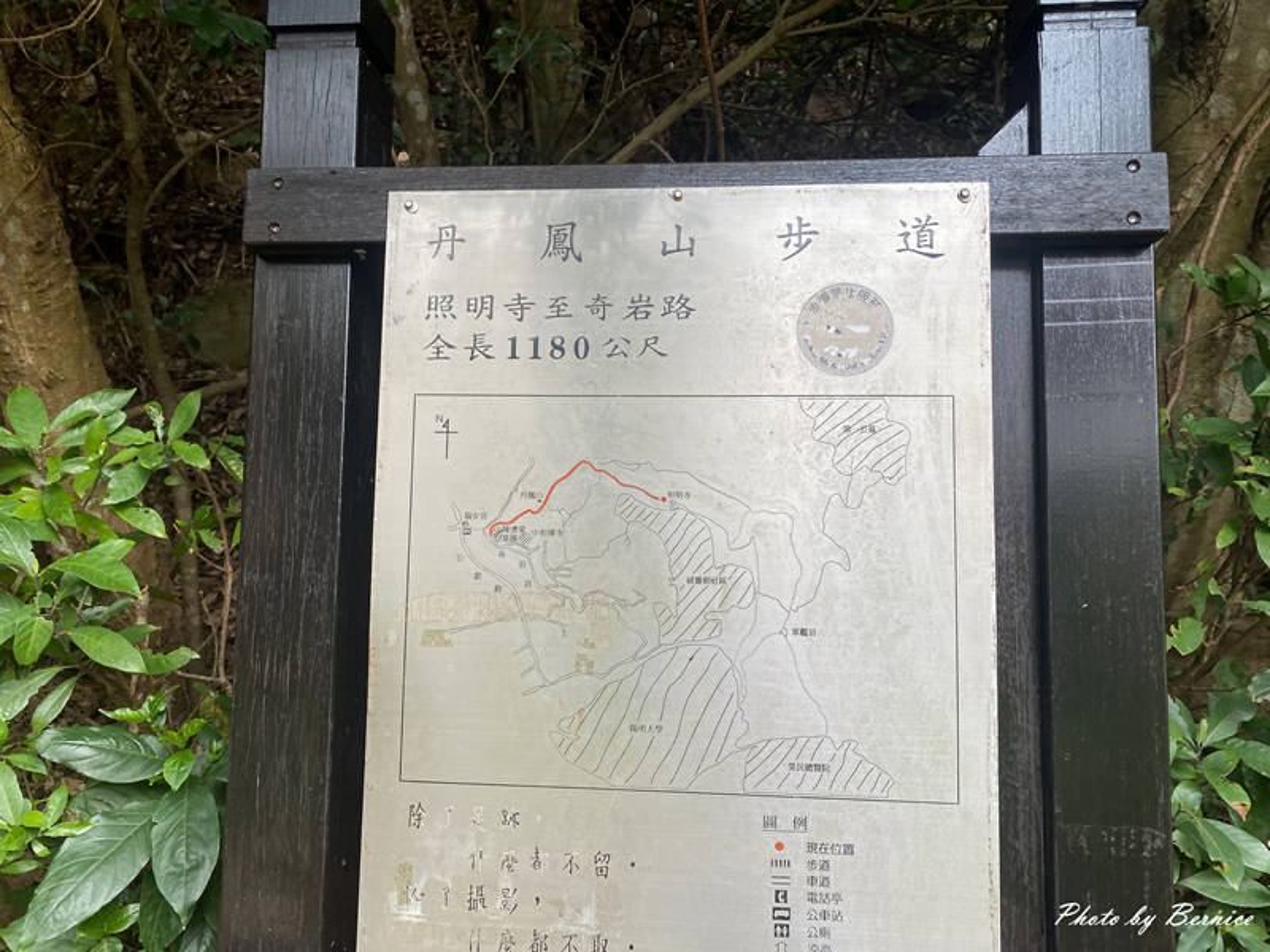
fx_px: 954
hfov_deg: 67.3
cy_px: 476
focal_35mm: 26
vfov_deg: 53.1
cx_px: 635
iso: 32
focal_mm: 4.25
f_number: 1.8
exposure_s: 1/321
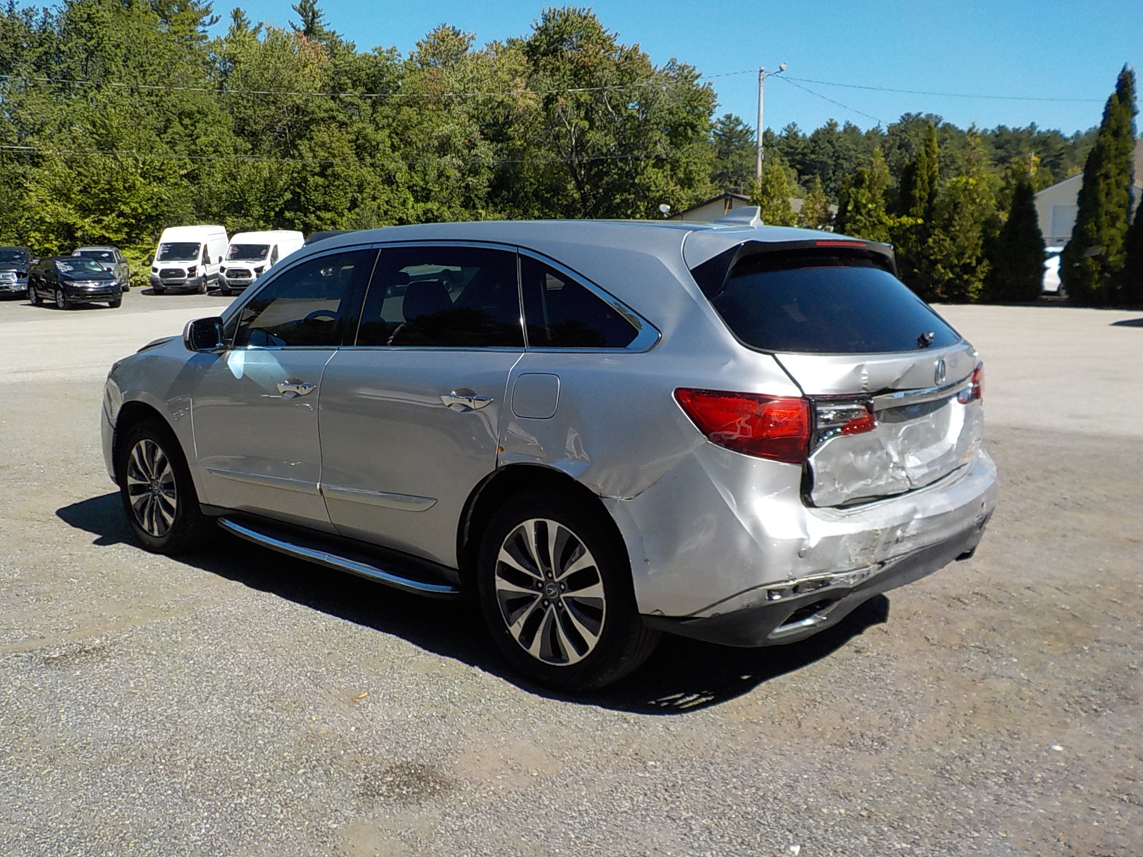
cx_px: 572
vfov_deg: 46.8
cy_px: 428
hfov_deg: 60.0
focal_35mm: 30
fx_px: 991
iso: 125
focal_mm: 4.1
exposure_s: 1/1250
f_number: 3.3
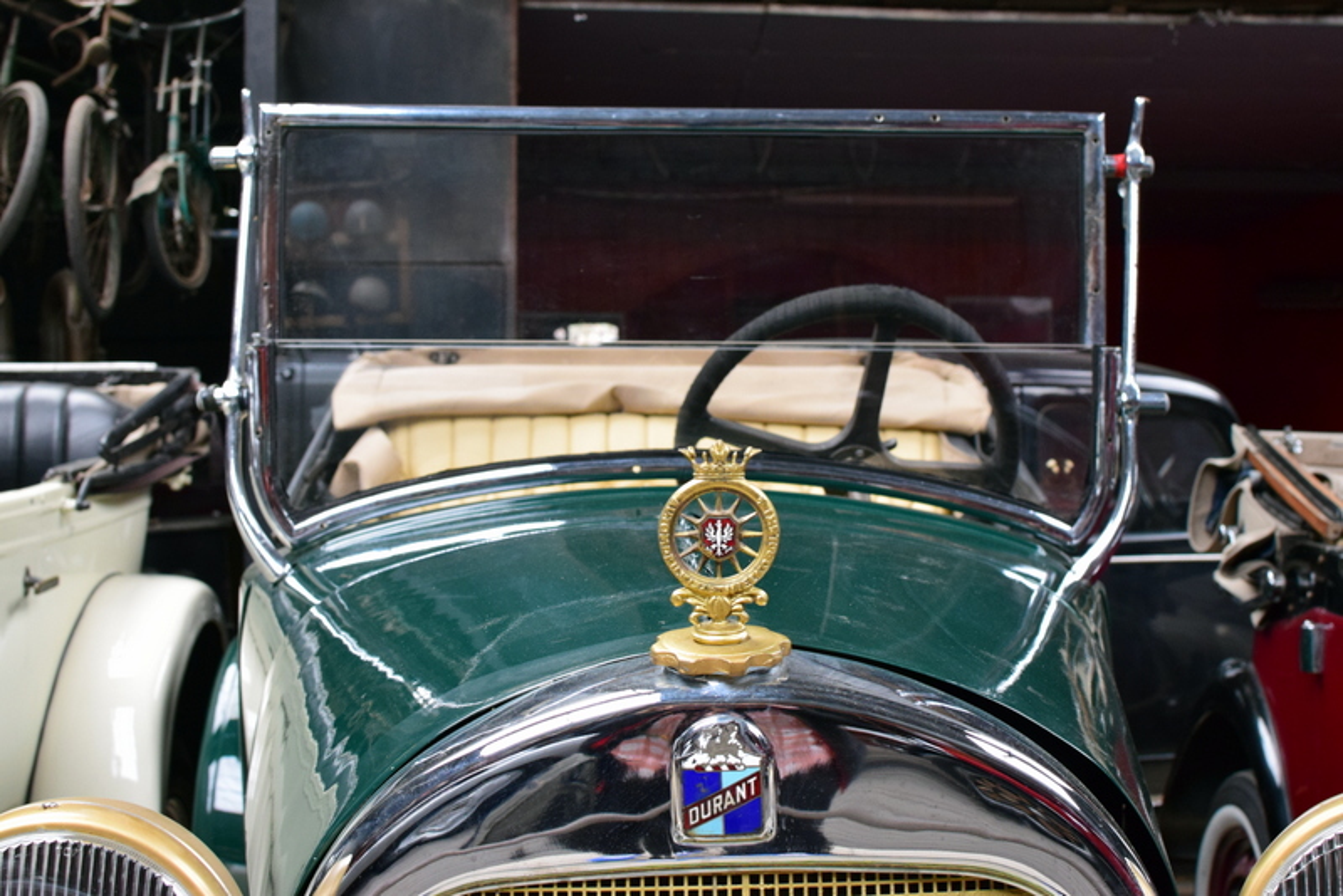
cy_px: 448
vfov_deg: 25.8
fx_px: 1959
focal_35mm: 52
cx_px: 672
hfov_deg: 37.8
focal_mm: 35
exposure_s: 1/60
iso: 1600
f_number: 7.1
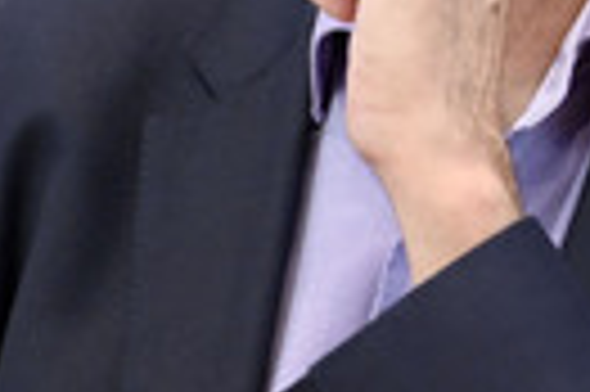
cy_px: -230
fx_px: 7317
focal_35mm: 447
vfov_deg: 3.1
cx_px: 444
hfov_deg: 4.6
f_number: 5.6
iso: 3200
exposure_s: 1/400
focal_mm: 130
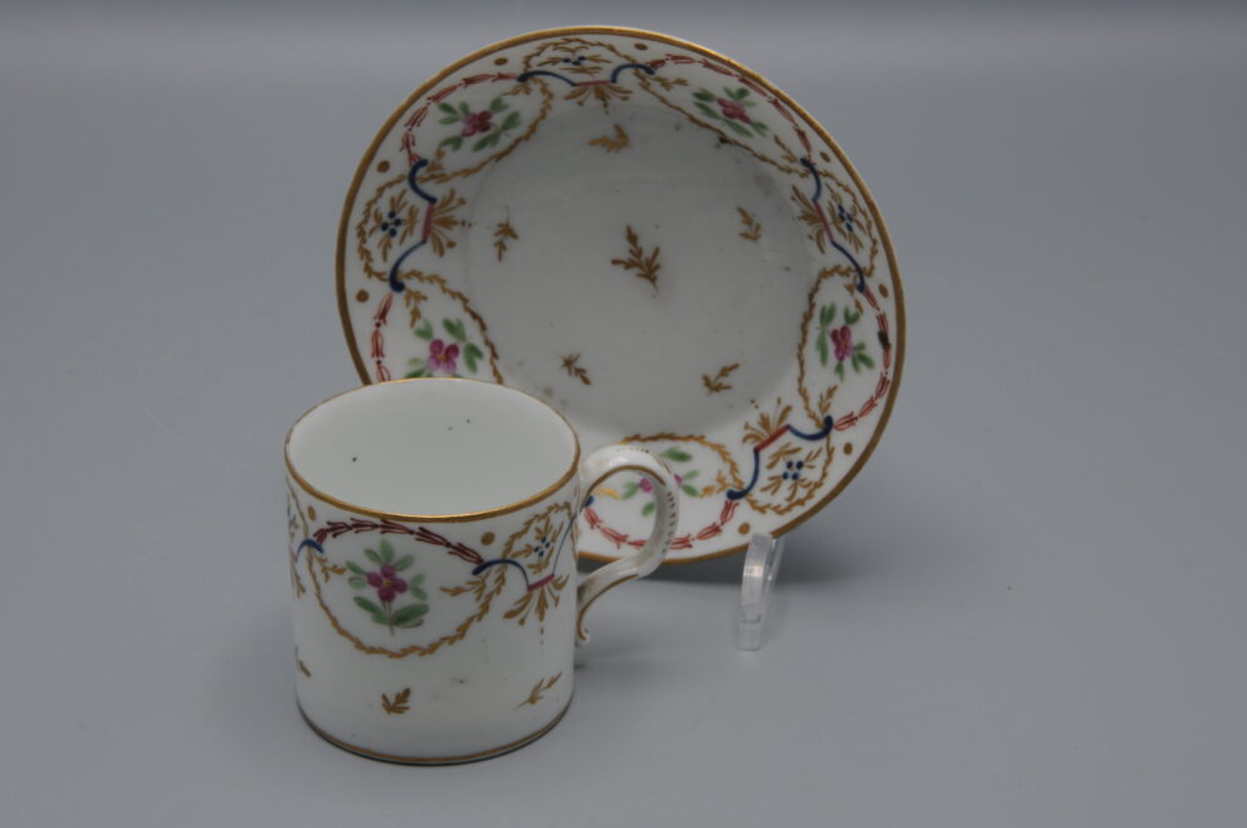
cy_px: 410
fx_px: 3495
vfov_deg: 13.5
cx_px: 620
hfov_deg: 20.2
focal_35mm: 101
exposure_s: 1/10
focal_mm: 66
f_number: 14
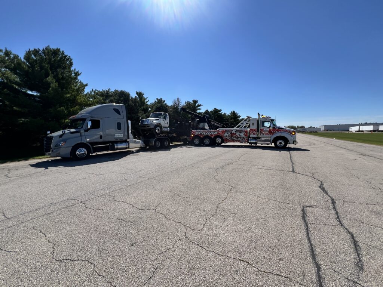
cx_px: 192
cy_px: 144
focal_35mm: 13
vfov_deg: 89.9
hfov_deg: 106.2
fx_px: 144
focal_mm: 1.57
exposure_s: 1/2273
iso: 32
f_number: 1.8
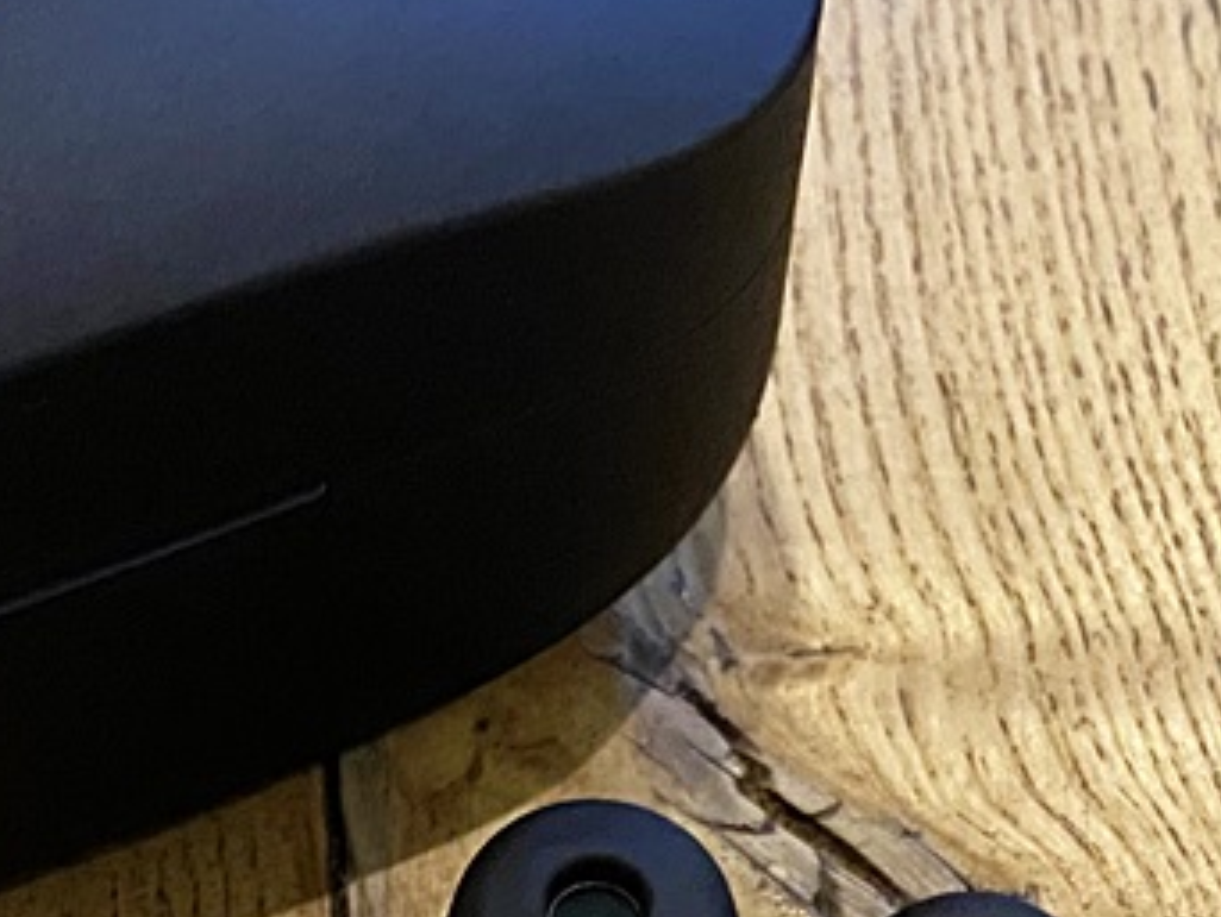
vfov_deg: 17.0
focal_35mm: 82
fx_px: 2894
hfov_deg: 23.8
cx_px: 621
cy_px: 1192
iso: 500
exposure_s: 1/60
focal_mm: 4.25
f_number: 1.8
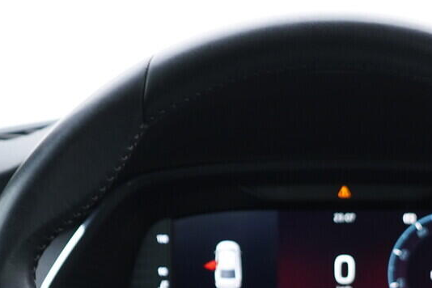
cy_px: 367
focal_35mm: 97
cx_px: 358
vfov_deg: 13.6
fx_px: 1164
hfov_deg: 20.7
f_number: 2.8
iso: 250
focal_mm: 24
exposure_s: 1/40
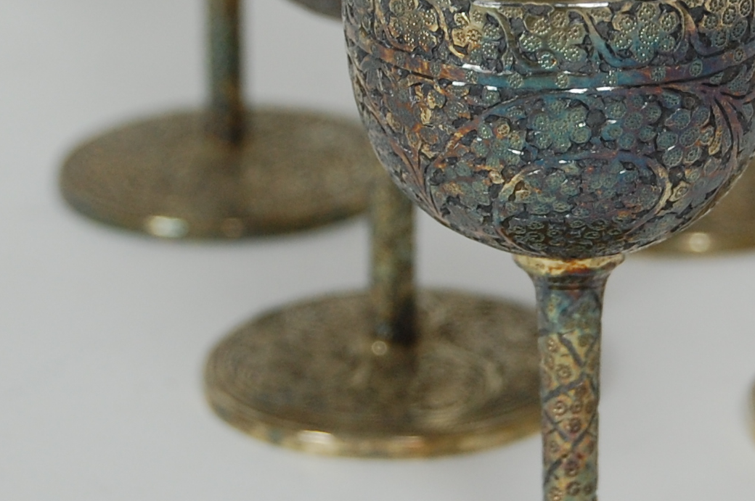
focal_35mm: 217
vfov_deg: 6.3
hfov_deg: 9.5
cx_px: 606
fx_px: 4546
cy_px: 126
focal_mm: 50
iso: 400
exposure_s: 1/100
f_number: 5.6
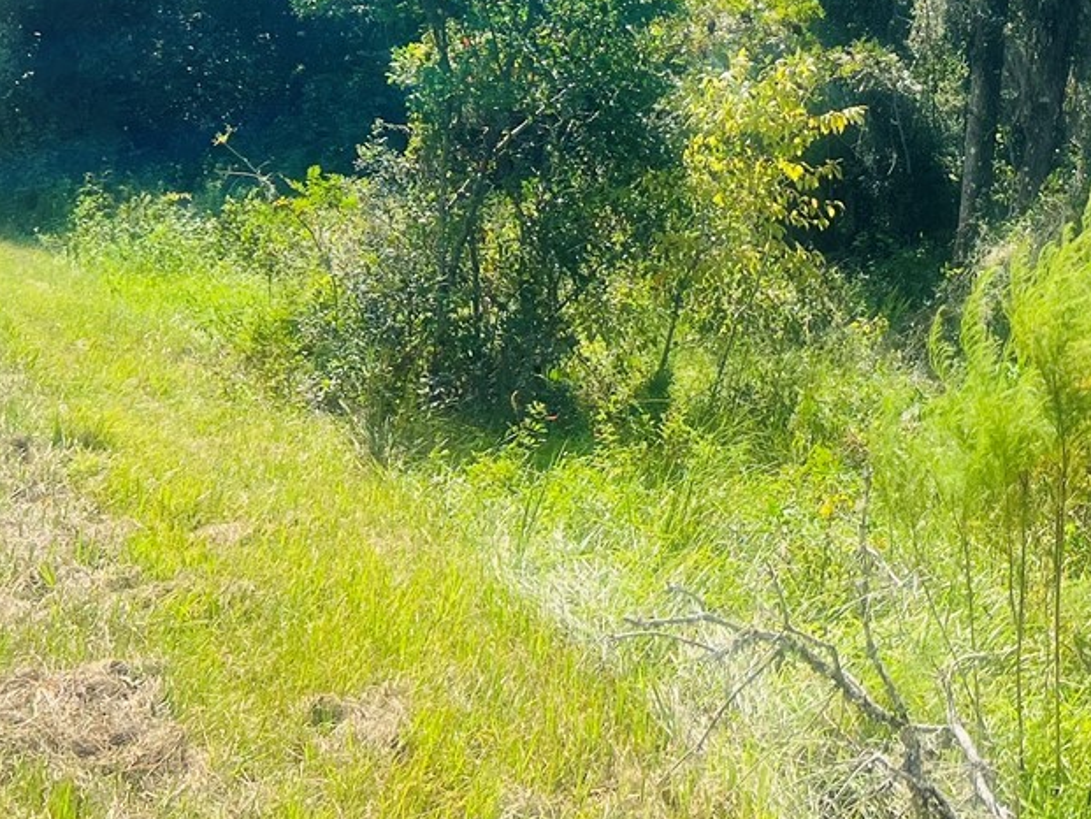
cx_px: 1063
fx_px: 2112
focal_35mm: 67
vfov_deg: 20.9
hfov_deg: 27.5
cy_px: -67
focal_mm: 5.7
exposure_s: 1/1838
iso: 50
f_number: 1.5
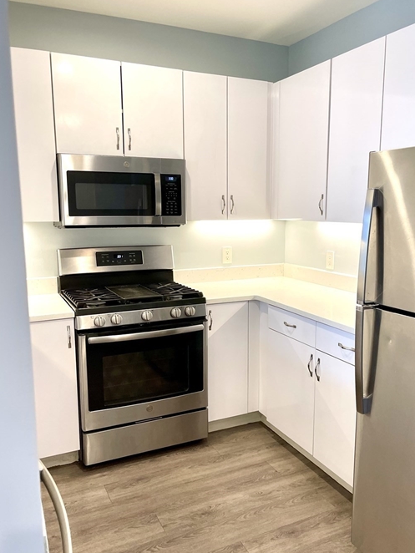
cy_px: 278
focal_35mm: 29
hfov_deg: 48.2
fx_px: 463
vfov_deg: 61.6
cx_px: 231
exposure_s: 1/120
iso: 100
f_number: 1.6
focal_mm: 5.1
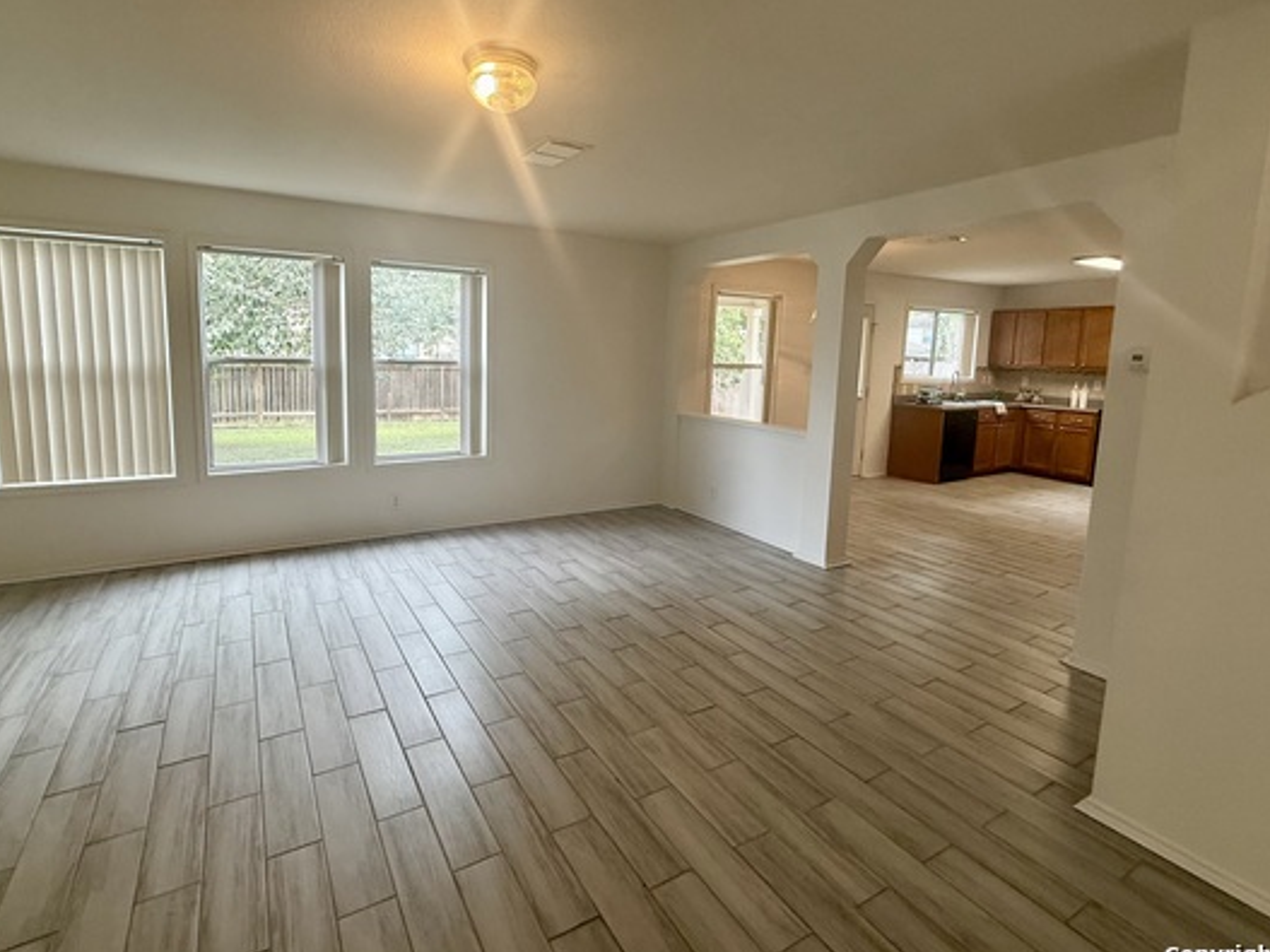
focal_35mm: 17
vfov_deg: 74.4
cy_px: 419
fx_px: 624
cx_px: 586
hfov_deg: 90.9
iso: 160
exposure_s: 1/120
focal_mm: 2.22
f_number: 2.2
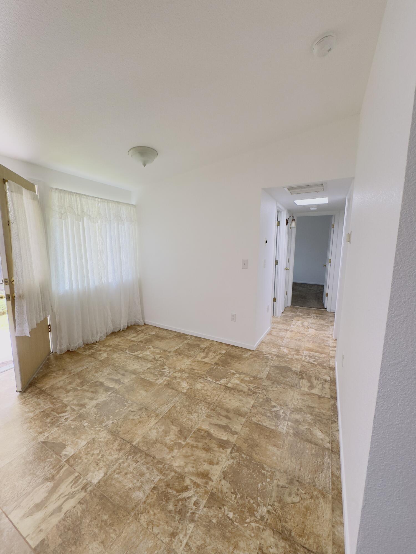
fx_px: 224
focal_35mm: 14
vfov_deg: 102.1
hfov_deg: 85.7
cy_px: 277
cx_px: 208
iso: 100
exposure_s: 1/99
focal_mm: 2.22
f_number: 2.2
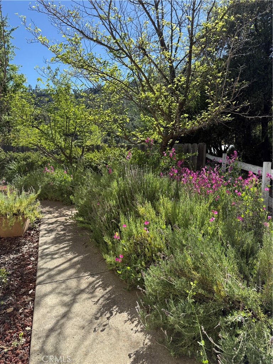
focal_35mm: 24
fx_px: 252
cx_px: 136
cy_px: 182
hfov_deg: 56.8
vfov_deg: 71.6
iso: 80
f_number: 1.78
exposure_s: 1/2370
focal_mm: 6.76
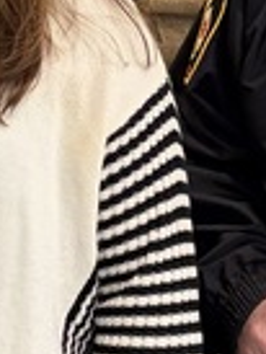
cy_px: 98
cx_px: -101
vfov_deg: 10.2
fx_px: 1985
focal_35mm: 194
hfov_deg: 7.6
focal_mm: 5.96
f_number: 1.6
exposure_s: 1/60
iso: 160
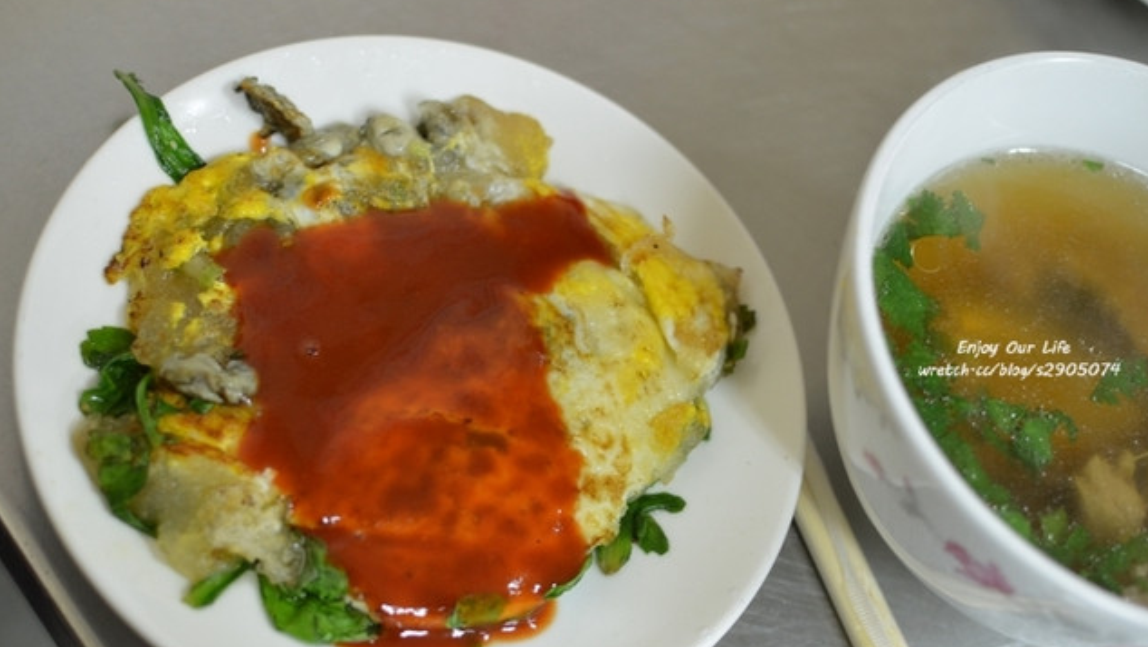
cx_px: 576
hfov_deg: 37.5
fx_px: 1691
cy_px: 375
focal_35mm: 56
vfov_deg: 21.6
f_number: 2.8
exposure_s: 1/40
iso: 640
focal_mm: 35
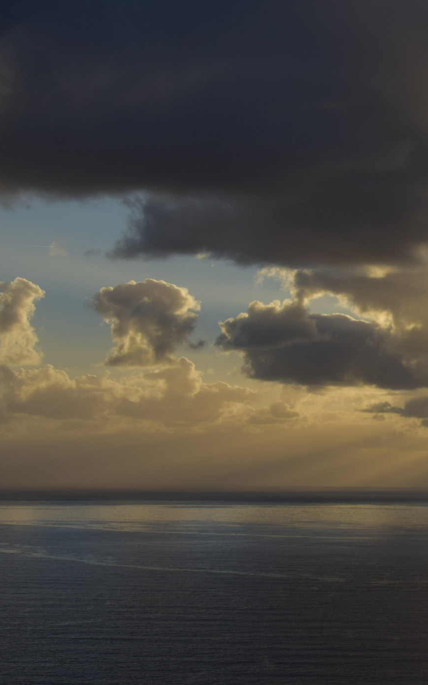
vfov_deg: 22.3
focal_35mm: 93
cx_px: 490
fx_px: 1734
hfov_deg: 13.7
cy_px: 355
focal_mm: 35
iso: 100
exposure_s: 1/4000
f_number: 4
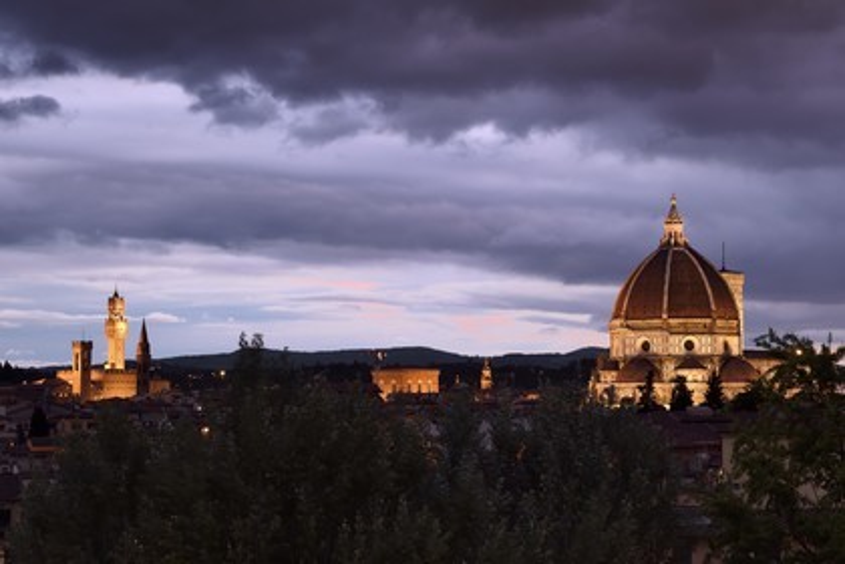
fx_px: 1831
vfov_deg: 17.5
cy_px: 282
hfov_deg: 26.0
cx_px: 422
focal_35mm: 78
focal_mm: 78
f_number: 5.6
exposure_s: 1/2
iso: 400
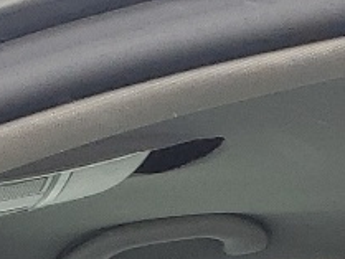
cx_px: -23
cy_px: 950
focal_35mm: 199
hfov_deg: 9.8
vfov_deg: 6.4
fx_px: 1984
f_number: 1.5
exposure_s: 1/370
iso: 50
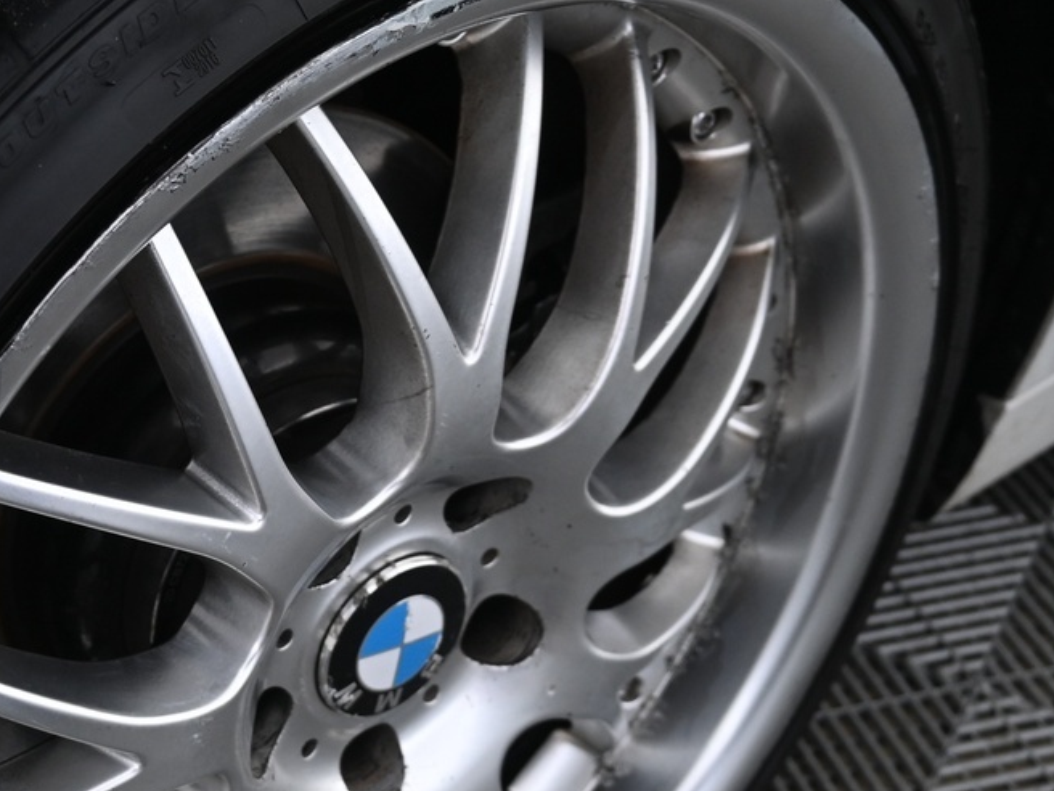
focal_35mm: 57
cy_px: 481
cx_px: 165
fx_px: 1736
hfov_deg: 32.6
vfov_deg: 25.6
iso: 400
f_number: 3.5
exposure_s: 1/25
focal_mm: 16
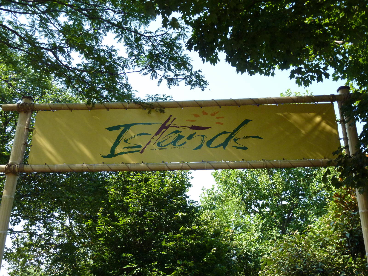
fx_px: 393
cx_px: 184
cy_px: 138
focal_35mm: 37
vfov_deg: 38.7
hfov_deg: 50.1
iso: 250
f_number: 3.6
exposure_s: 1/500
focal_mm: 6.1
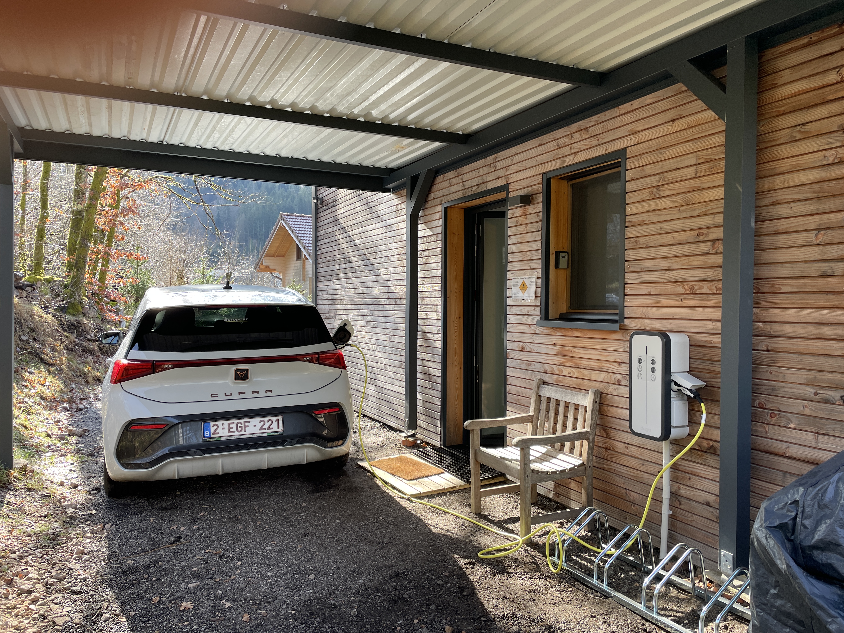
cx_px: 422
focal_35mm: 26
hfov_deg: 67.3
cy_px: 316
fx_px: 634
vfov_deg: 53.1
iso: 32
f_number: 1.6
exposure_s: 1/192
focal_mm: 4.2
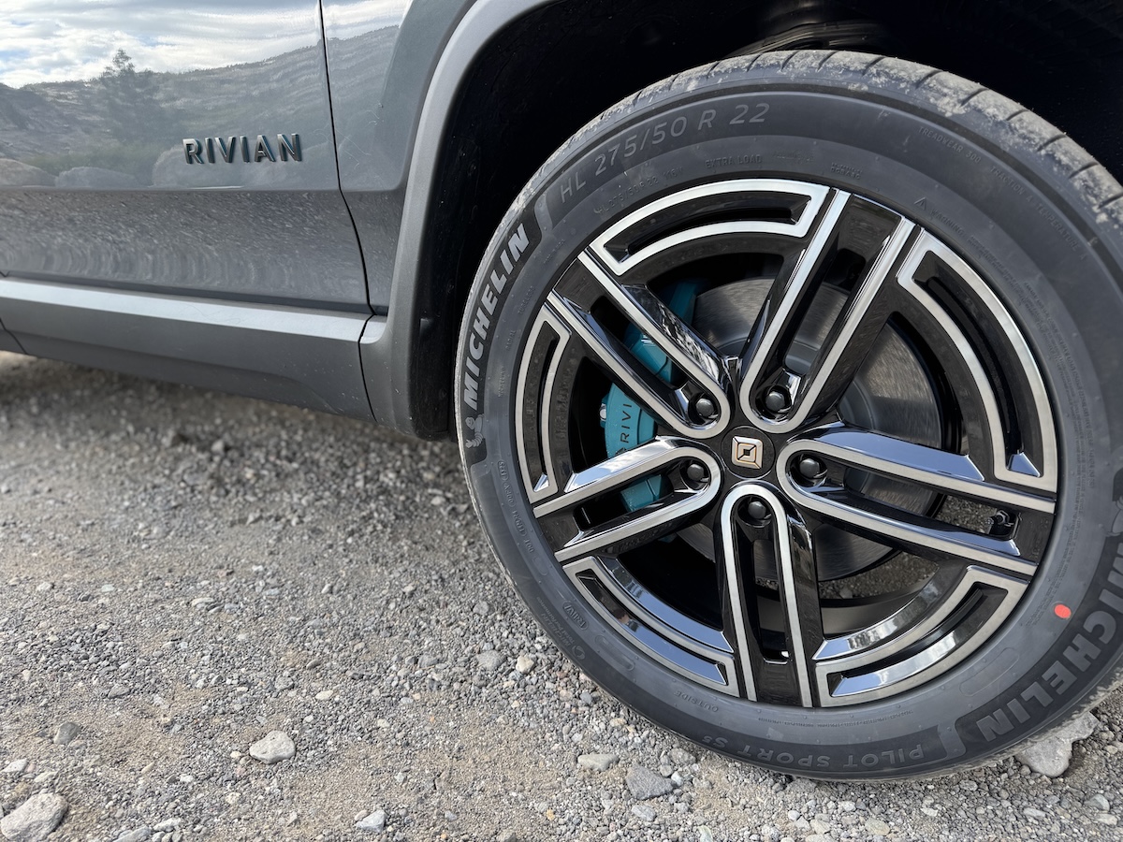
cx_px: 562
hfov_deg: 71.6
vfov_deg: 56.8
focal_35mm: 24
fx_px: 779
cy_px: 421
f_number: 1.78
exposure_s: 1/140
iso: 64
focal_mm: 6.76
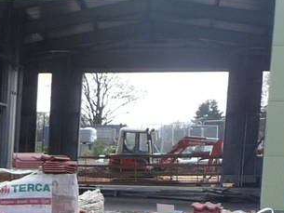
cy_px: 315
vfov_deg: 9.8
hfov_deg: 11.2
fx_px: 1207
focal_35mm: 147
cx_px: -402
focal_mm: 4.7
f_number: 3.3
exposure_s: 1/125
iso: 100
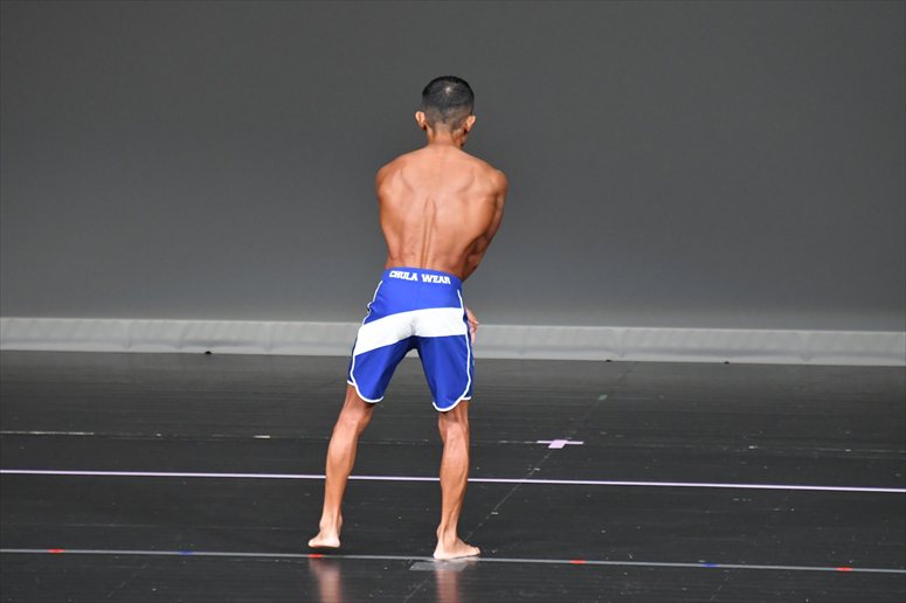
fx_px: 8678
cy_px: 302
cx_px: 453
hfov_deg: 6.0
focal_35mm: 345
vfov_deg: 4.0
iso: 5000
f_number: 5.6
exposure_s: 1/400
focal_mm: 230
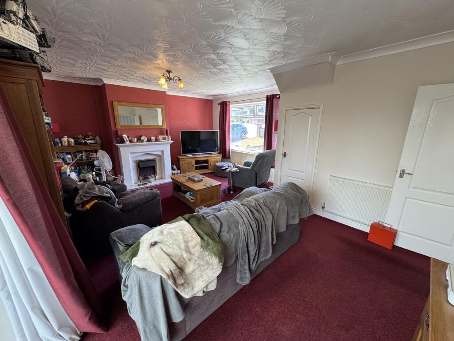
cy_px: 170
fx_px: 184
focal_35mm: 14
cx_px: 227
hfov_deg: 102.1
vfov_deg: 85.7
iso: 160
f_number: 2.2
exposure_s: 1/100
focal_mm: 2.22
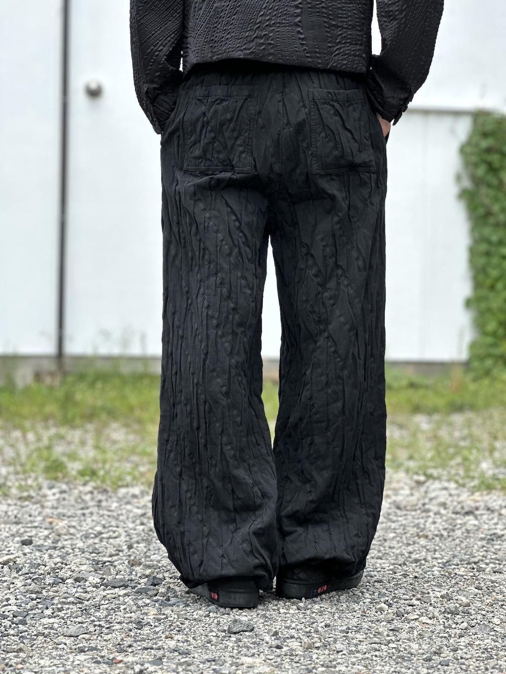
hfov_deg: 19.1
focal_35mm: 77
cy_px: 337
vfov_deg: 25.3
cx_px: 253
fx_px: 1501
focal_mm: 9
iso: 20
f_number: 2.8
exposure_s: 1/125
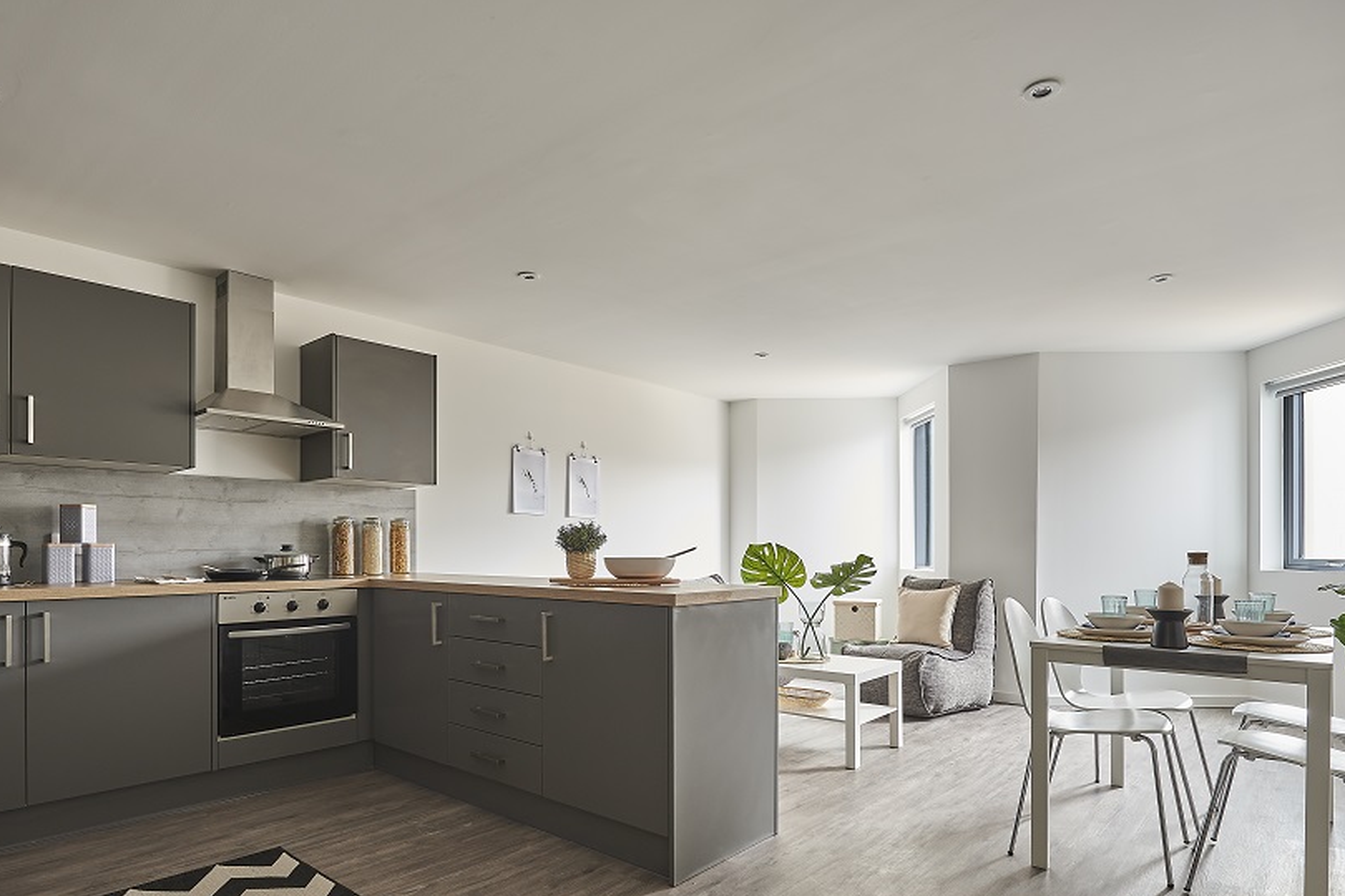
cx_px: 648
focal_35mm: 21
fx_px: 785
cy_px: 543
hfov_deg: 81.2
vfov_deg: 58.9
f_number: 11
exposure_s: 2.5
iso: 250
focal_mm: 17
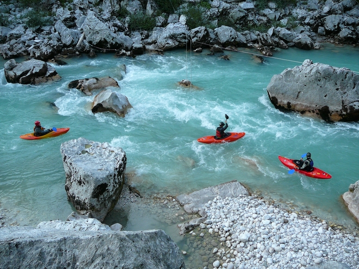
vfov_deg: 40.7
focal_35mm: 35
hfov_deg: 52.6
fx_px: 363
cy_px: 134
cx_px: 180
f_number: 2.8
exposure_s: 1/60
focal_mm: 5.2
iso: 80
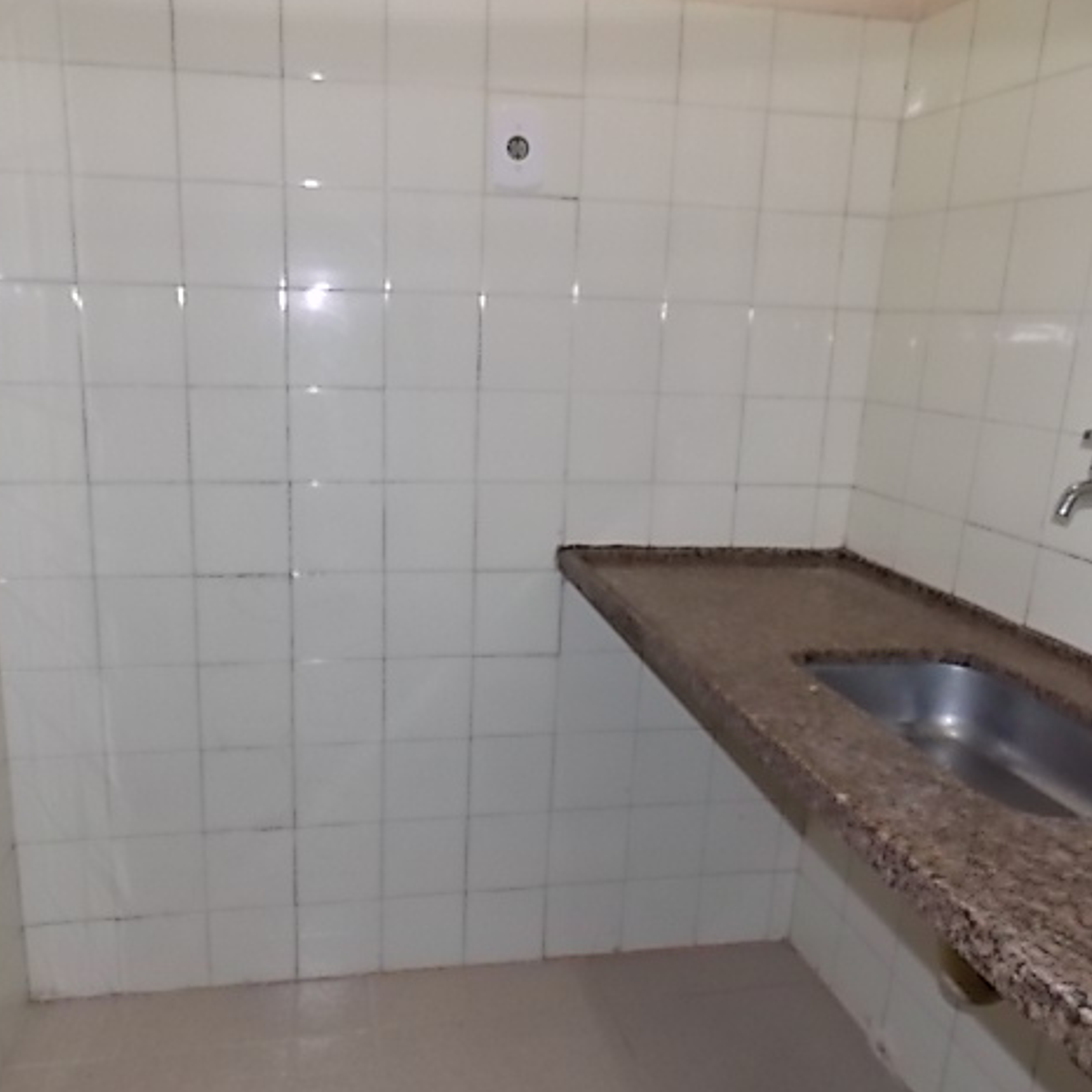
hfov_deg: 57.2
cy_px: 550
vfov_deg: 57.3
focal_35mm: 28
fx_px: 999
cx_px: 491
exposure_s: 1/30
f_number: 3.1
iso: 200
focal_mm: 4
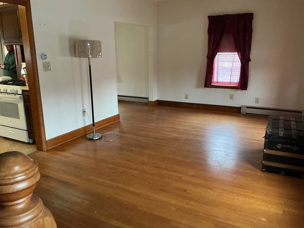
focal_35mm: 29
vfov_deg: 48.2
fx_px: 255
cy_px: 114
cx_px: 152
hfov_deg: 61.7
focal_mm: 3
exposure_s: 1/30
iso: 320
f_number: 1.8
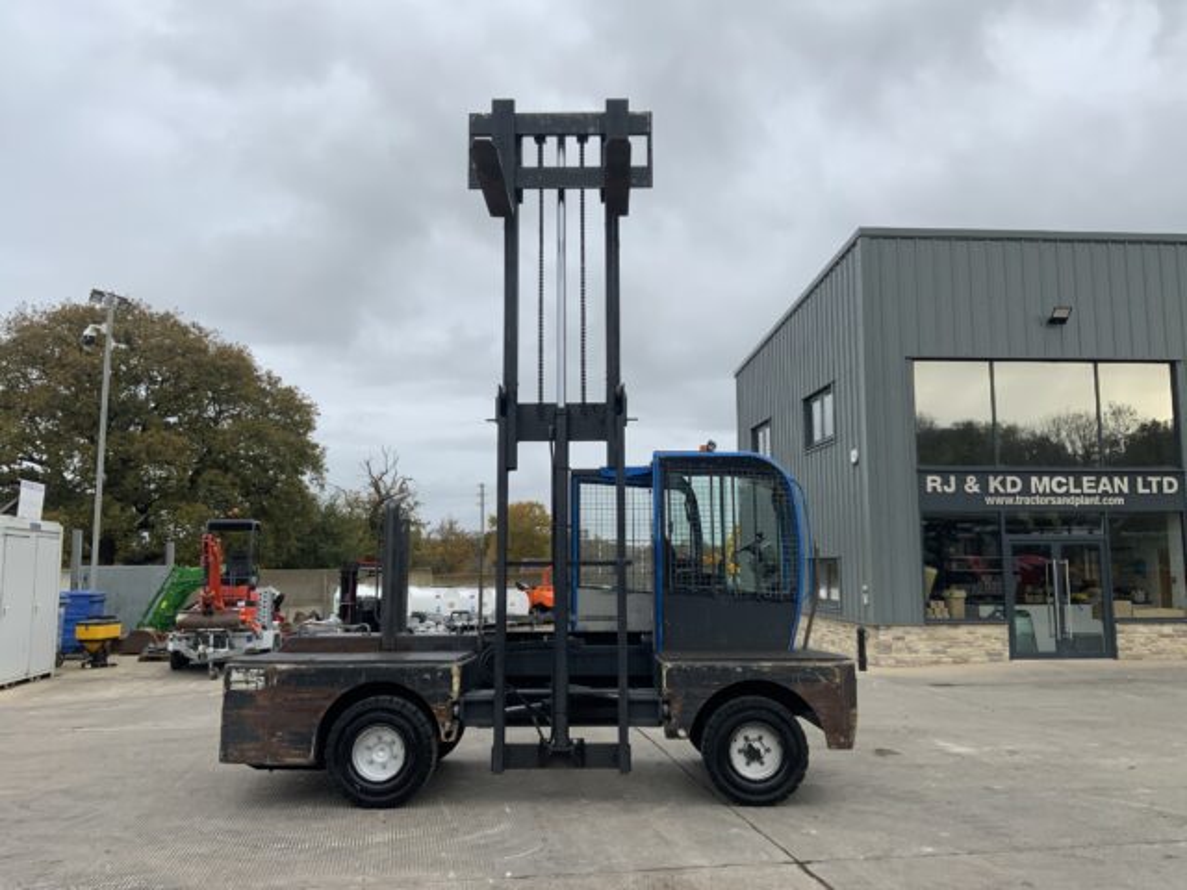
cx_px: 594
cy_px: 445
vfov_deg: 48.2
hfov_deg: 61.7
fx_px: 994
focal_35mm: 29
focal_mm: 3
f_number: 1.8
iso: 16
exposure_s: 1/739
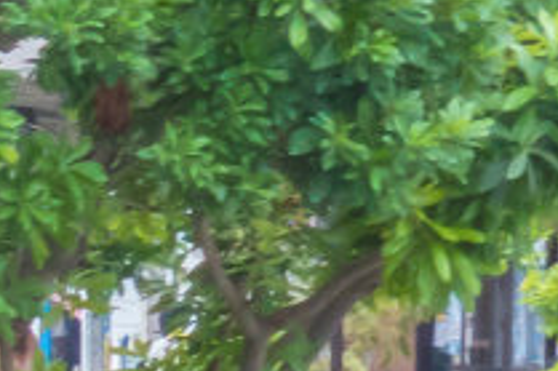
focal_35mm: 391
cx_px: -1207
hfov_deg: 5.0
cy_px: 177
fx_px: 6056
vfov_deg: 3.5
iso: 1000
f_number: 2.8
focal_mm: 18.7
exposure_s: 1/125
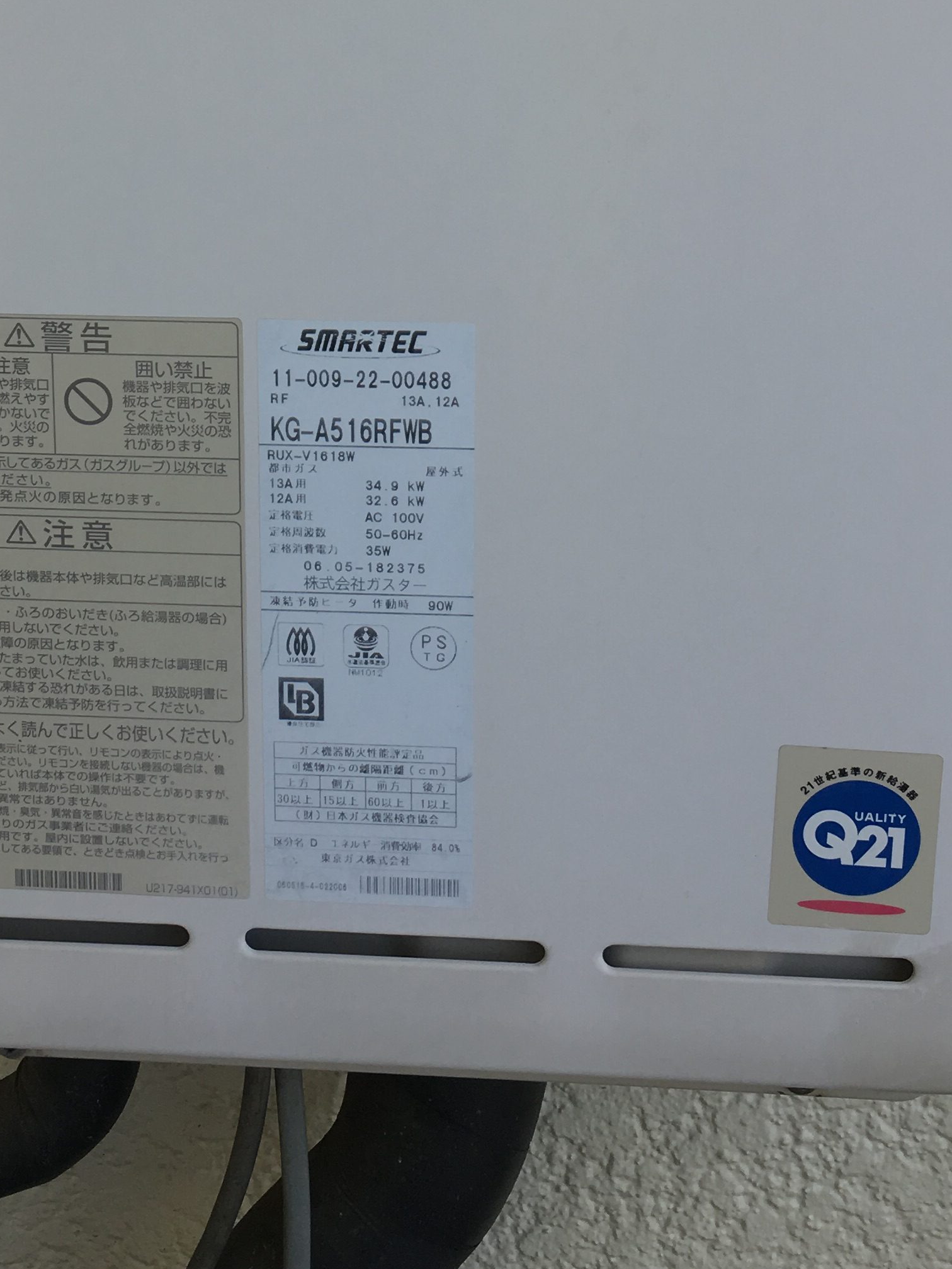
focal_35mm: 58
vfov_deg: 32.0
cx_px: 343
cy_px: 179
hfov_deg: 25.1
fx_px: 2127
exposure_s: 1/254
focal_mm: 4.15
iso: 25
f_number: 2.2
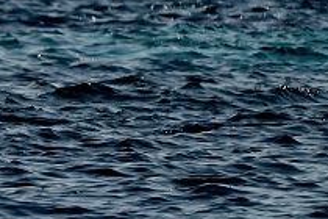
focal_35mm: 1609
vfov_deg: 0.9
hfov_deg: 1.3
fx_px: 14659
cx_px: -147
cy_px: 215
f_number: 5.6
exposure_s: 1/1000
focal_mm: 260
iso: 110
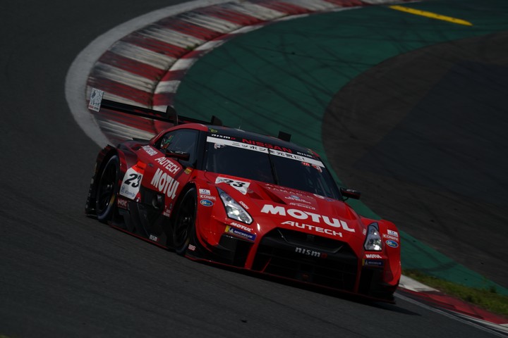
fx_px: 8466
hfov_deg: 3.4
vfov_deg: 2.3
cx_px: 254
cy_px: 169
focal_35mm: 600
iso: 50
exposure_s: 1/500
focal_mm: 600
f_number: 10
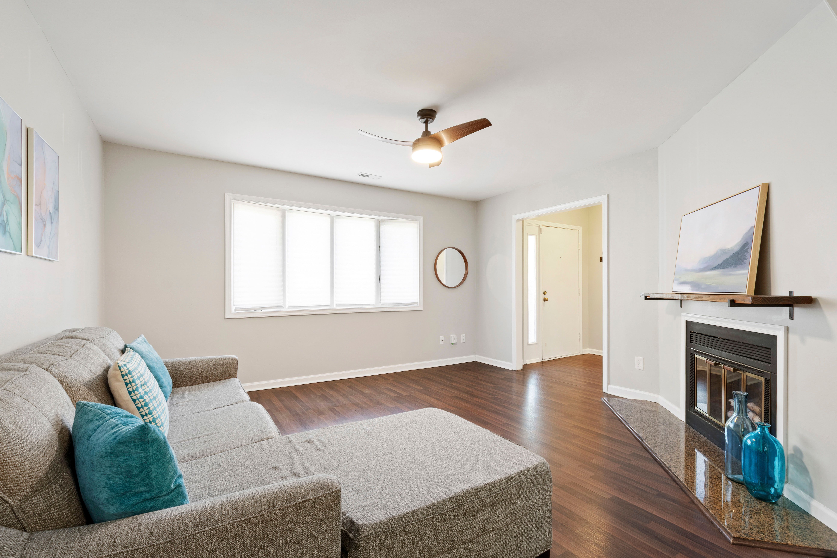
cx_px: 418
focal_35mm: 15
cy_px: 279
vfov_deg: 77.3
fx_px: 349
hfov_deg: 100.4
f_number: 8
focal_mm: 10
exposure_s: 1.6
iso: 100
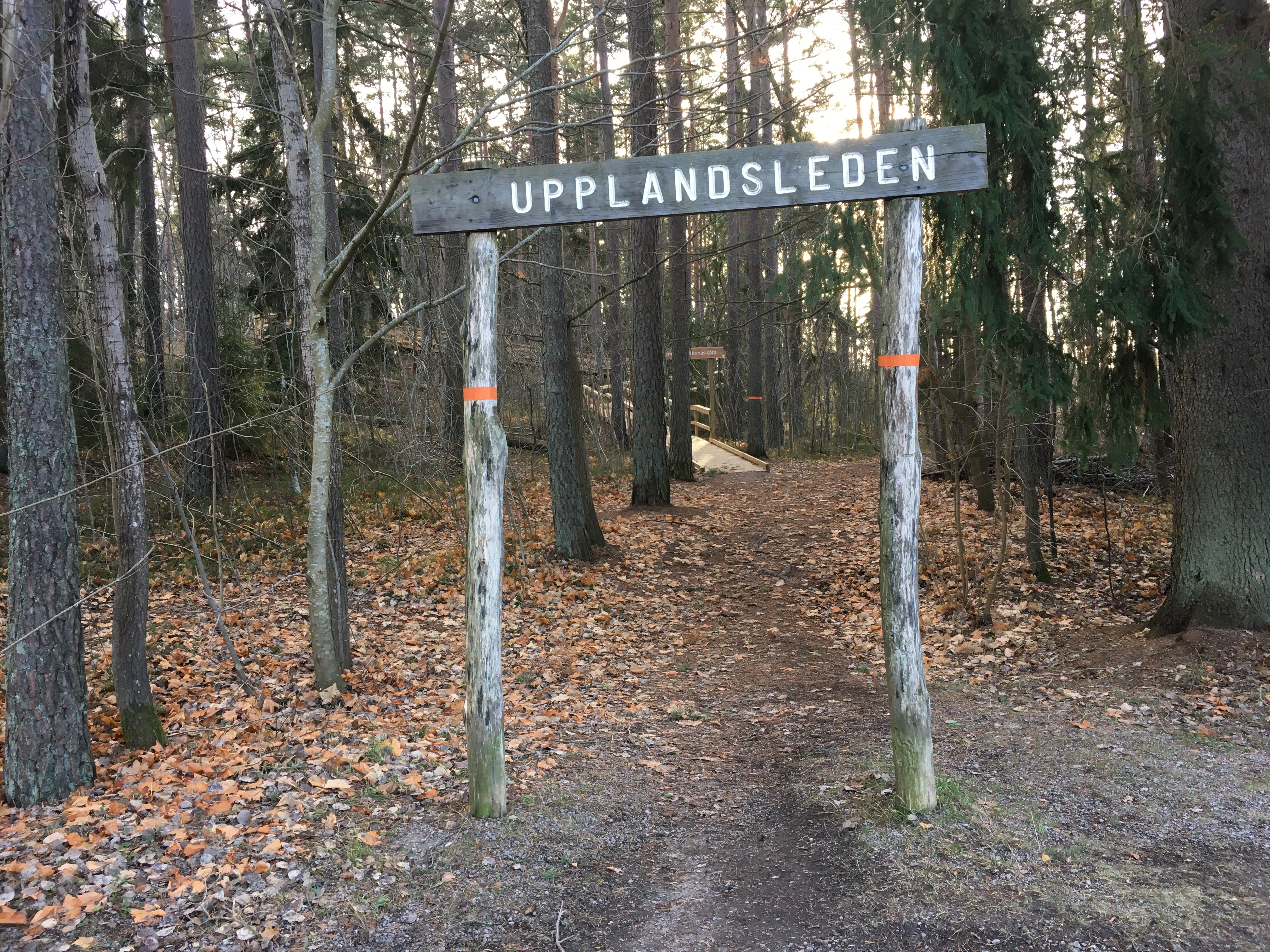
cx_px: 635
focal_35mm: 29
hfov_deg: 61.7
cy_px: 476
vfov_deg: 48.2
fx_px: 1064
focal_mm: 4.15
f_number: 2.2
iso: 25
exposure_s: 1/33
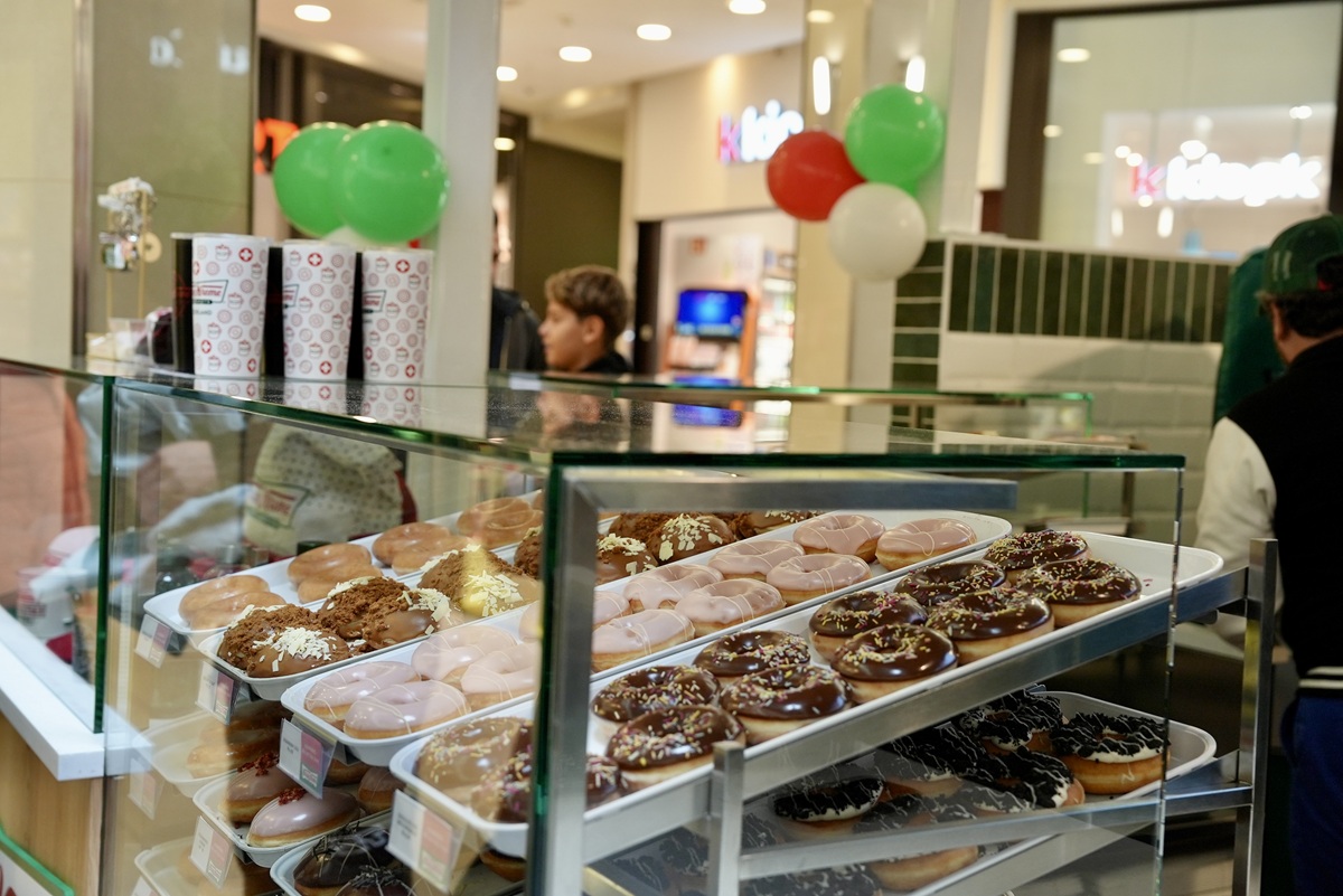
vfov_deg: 30.5
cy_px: 448
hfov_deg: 44.5
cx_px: 672
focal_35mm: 44
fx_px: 1642
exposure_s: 1/160
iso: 1600
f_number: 4
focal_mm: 44
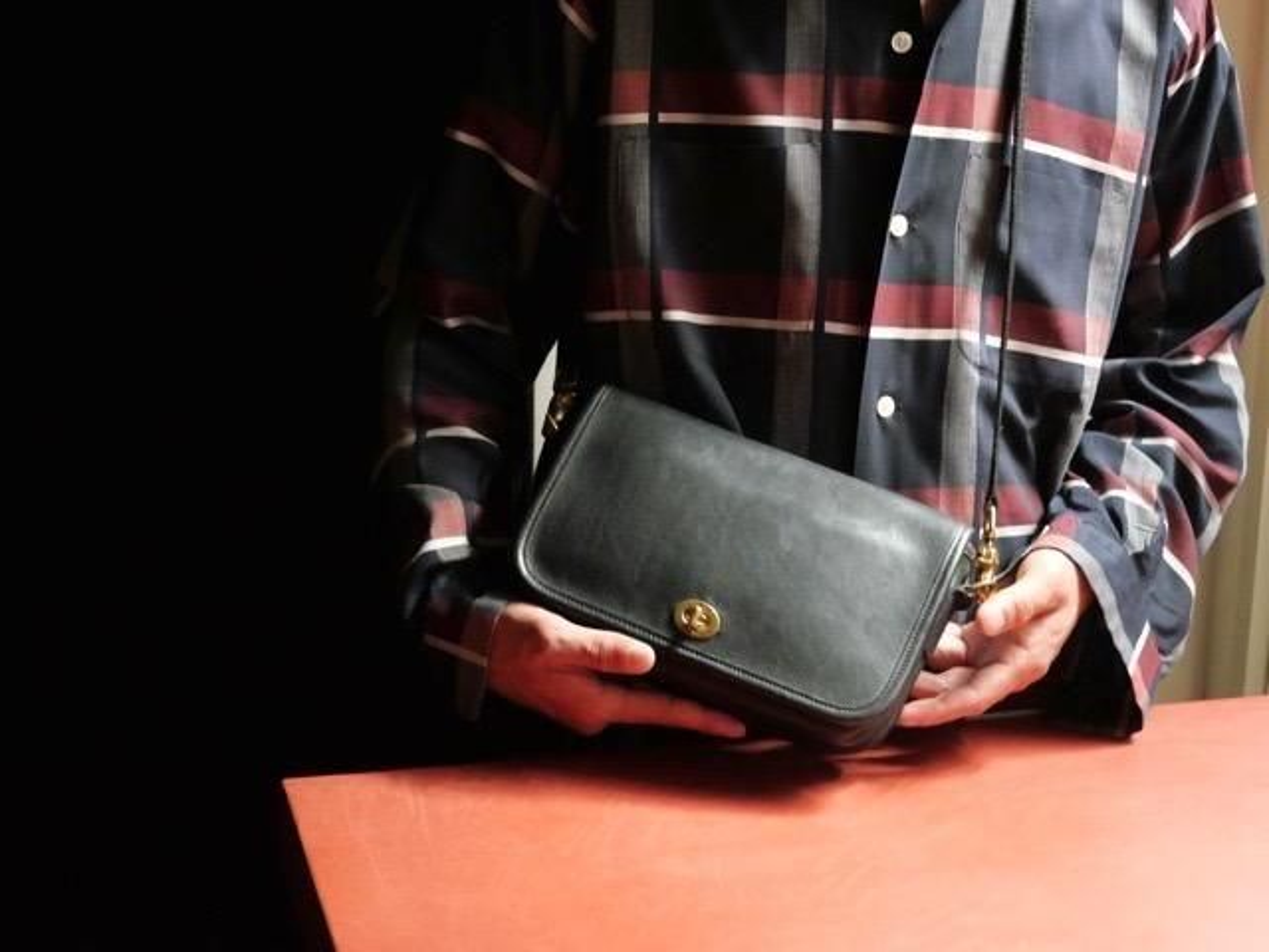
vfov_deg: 25.2
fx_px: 2126
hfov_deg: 33.2
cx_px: 634
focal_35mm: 58
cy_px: 476
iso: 3200
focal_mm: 29
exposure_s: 1/60
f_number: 3.7
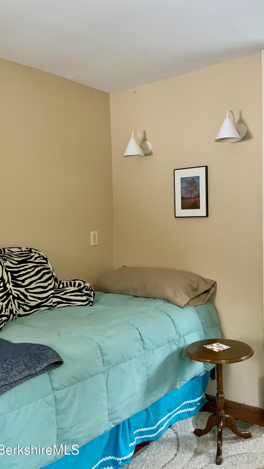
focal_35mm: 32
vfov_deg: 61.0
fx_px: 398
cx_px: 173
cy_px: 234
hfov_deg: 36.4
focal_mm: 3
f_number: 1.8
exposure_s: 1/60
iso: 200
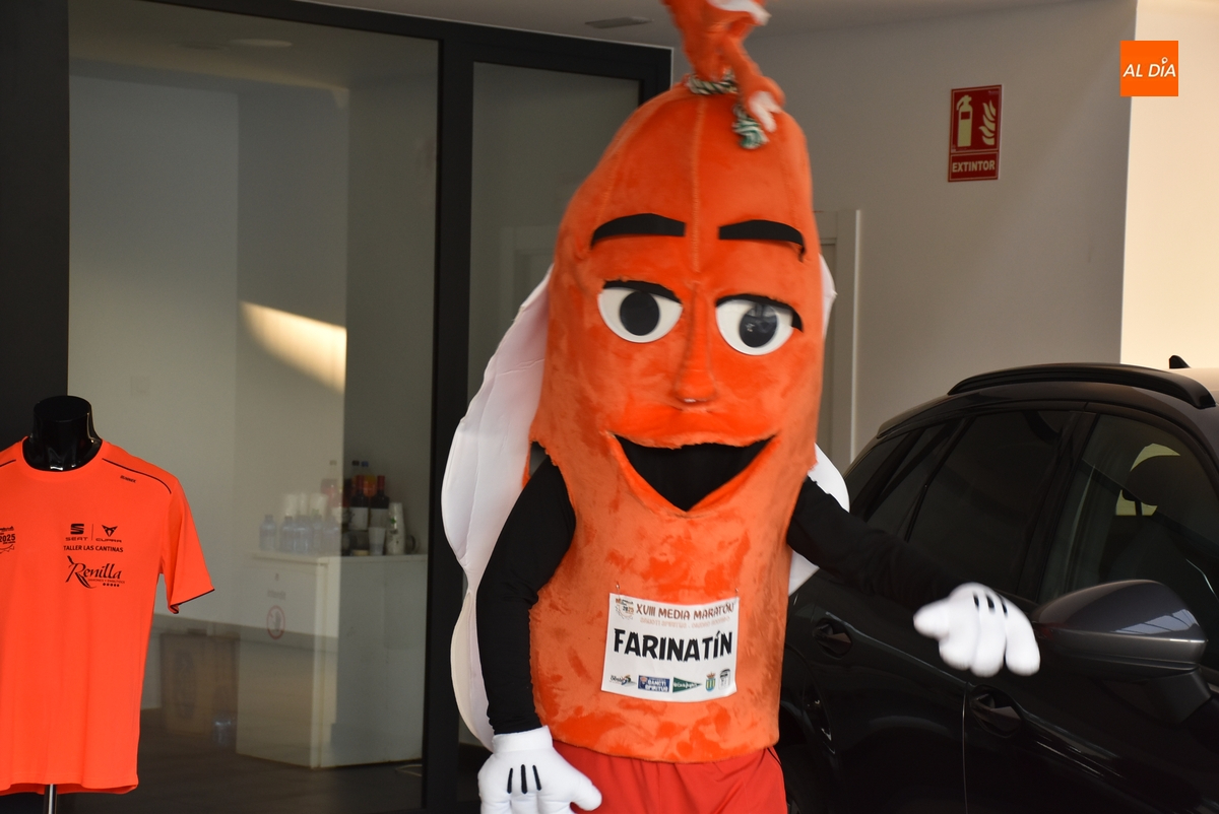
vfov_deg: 16.3
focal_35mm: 84
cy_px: 407
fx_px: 2846
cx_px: 610
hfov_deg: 24.2
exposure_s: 1/60
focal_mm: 56
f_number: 4.8
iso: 720
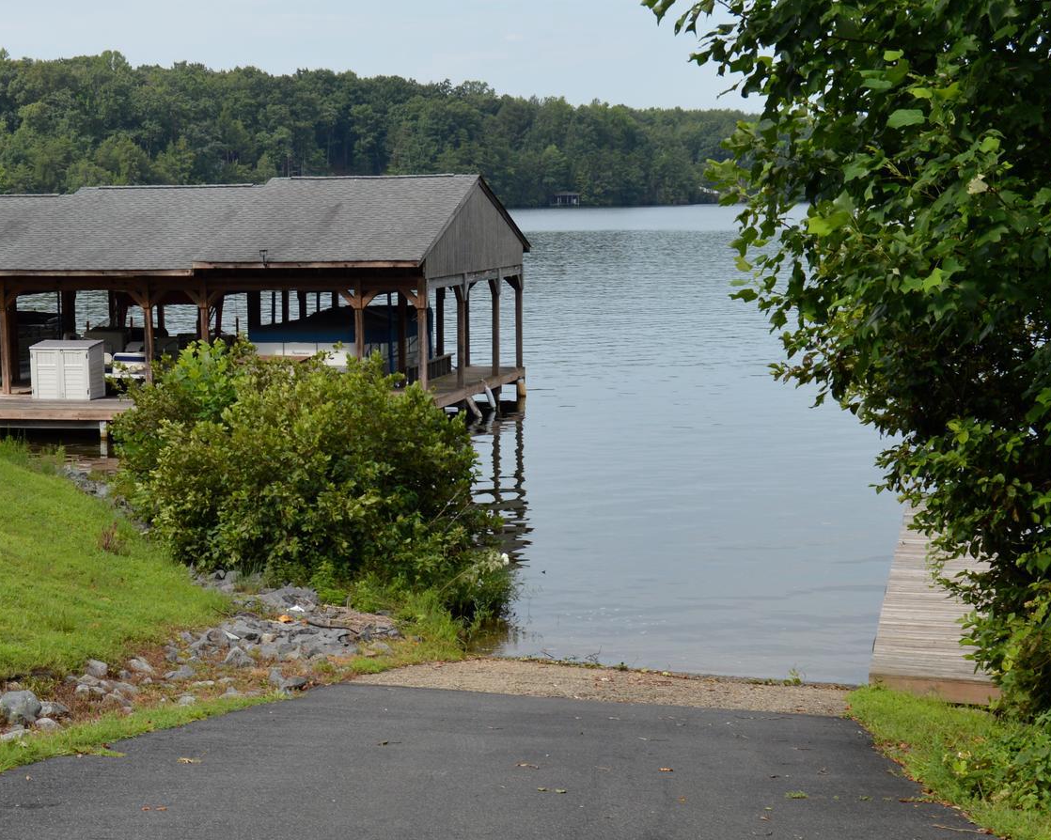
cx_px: 402
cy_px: 488
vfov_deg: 22.8
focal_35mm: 67
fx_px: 2084
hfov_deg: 28.2
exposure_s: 1/200
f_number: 7.1
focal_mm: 26
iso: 100
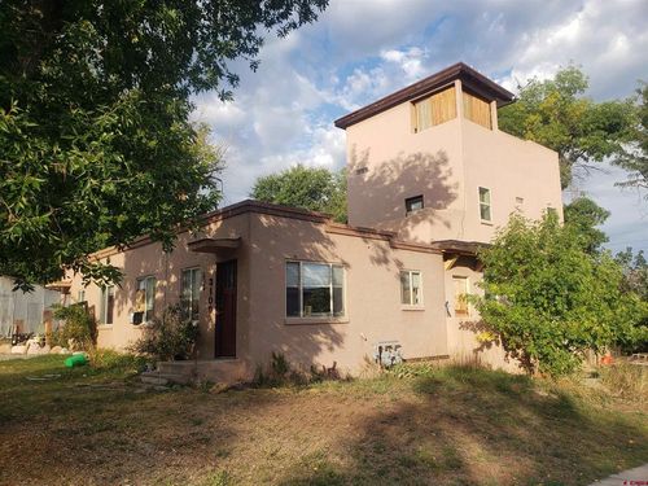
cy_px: 243
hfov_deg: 67.3
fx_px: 487
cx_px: 324
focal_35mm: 26
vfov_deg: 53.1
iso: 50
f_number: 2.4
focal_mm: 4.3
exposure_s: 1/695
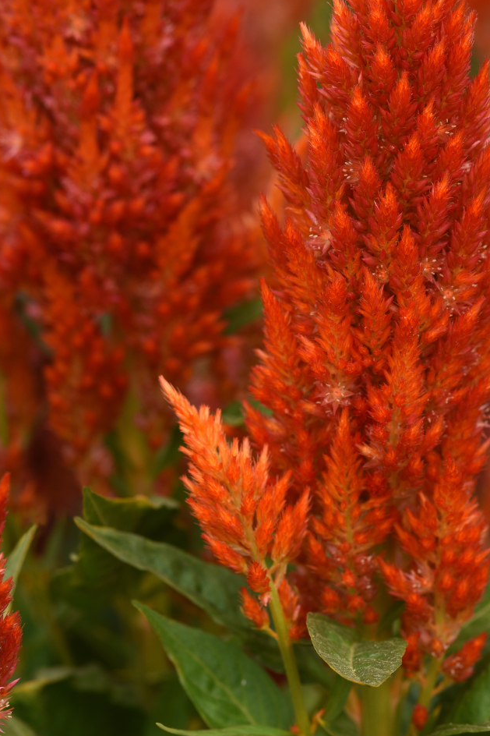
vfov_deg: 11.5
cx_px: 395
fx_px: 3635
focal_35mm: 178
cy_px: 279
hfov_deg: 7.7
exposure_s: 1/200
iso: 200
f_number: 8
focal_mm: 105
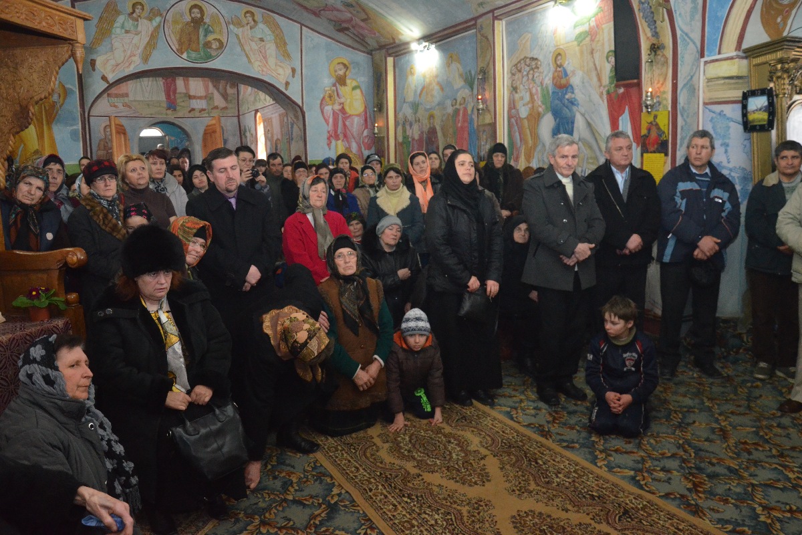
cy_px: 268
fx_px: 601
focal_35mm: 27
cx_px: 401
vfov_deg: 47.9
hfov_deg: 67.4
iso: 3200
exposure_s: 1/60
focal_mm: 18
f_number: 4
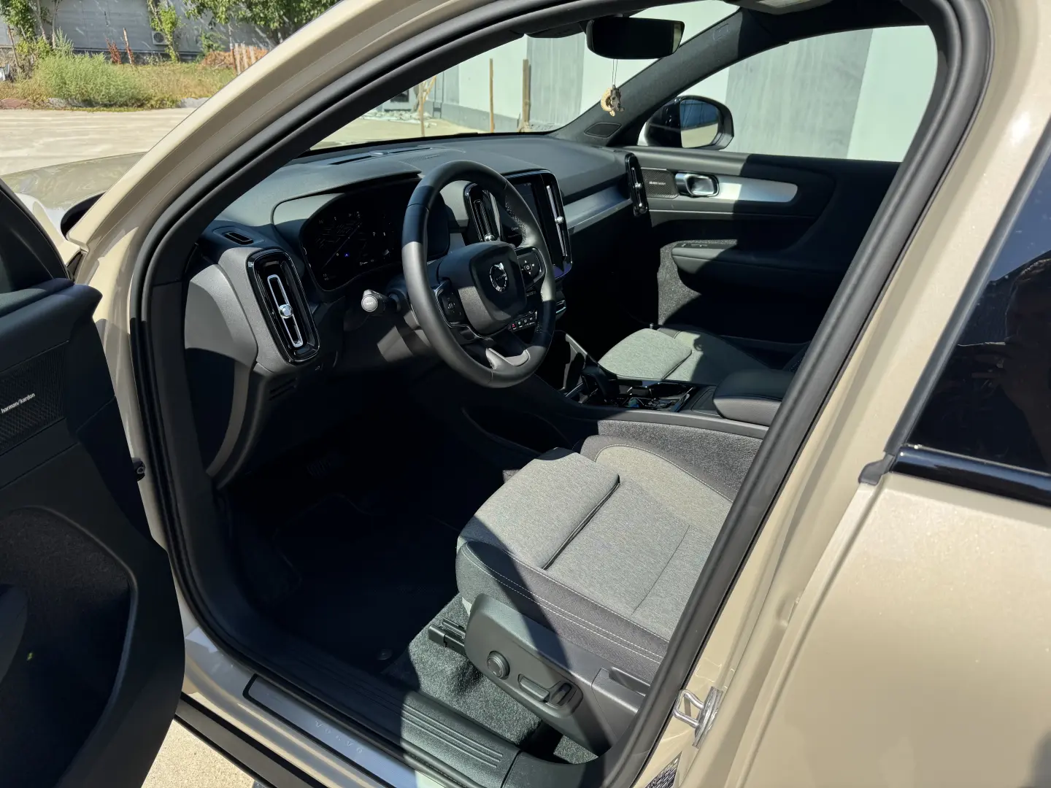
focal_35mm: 24
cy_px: 394
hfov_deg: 71.6
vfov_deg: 56.8
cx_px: 526
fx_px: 729
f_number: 1.78
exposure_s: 1/2252
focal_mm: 6.76
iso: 80
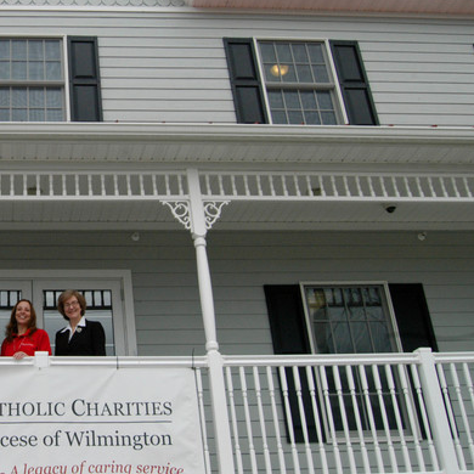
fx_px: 728
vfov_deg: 36.0
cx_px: 10
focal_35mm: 47
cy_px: 194
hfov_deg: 33.3
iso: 500
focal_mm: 18
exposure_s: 1/320
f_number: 10
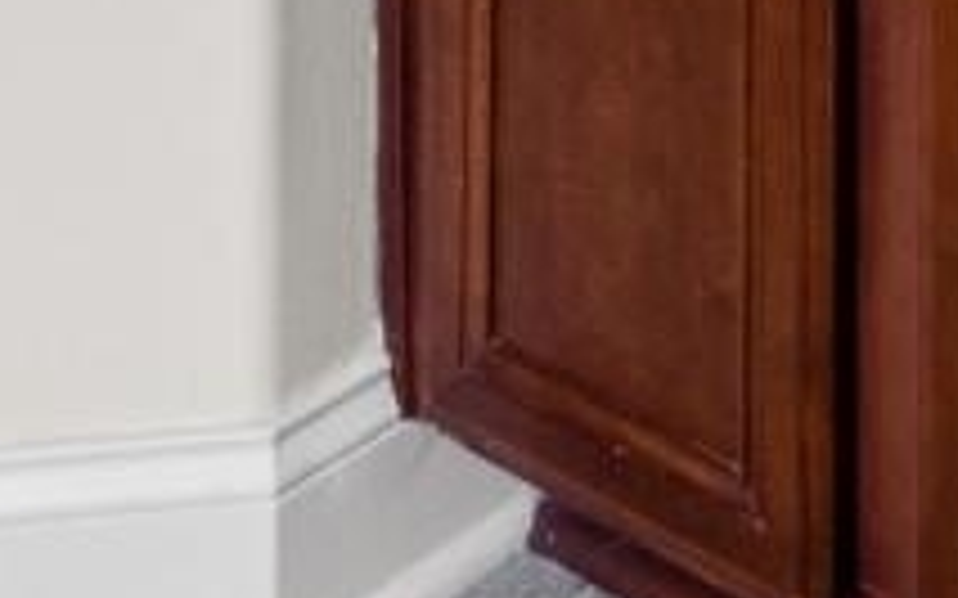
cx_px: 1394
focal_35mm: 116
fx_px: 3028
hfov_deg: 16.5
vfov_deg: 8.1
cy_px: -1592
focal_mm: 10
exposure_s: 1/3
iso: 100
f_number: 4.5
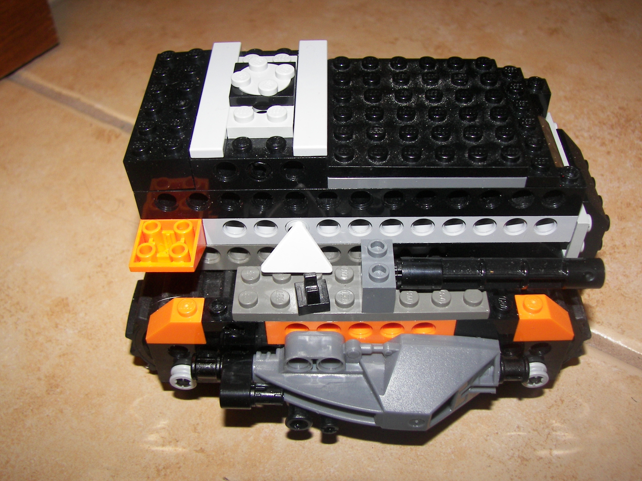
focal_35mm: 37
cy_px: 245
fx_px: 686
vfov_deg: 38.7
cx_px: 319
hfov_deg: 50.1
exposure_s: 1/30
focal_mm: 6
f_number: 2.8
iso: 100
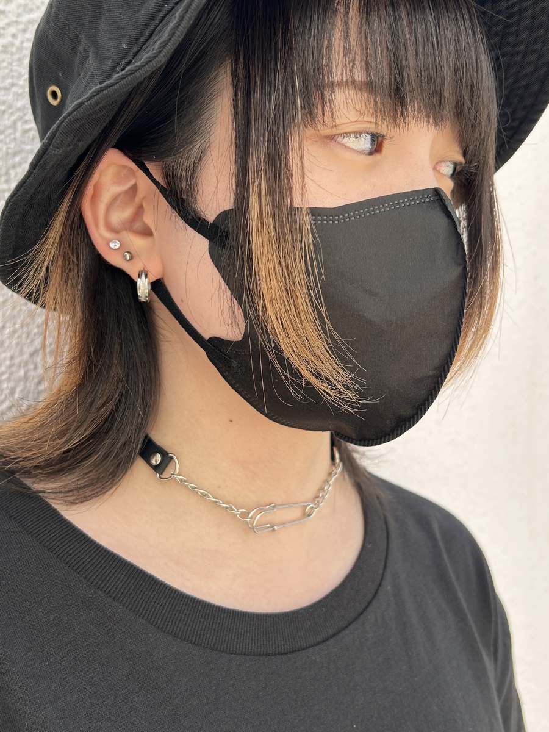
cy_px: 366
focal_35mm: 26
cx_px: 274
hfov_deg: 53.1
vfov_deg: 67.3
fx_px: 550
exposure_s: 1/846
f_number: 1.5
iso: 50
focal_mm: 5.7
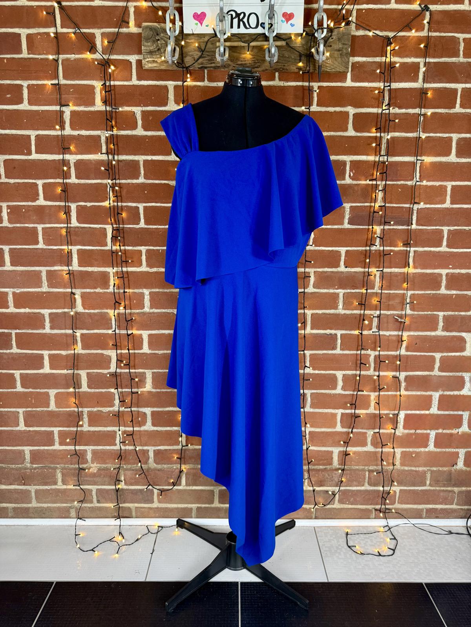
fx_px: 435
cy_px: 314
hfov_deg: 56.8
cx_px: 236
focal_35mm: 24
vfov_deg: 71.6
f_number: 1.78
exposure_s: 1/50
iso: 160
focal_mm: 6.76
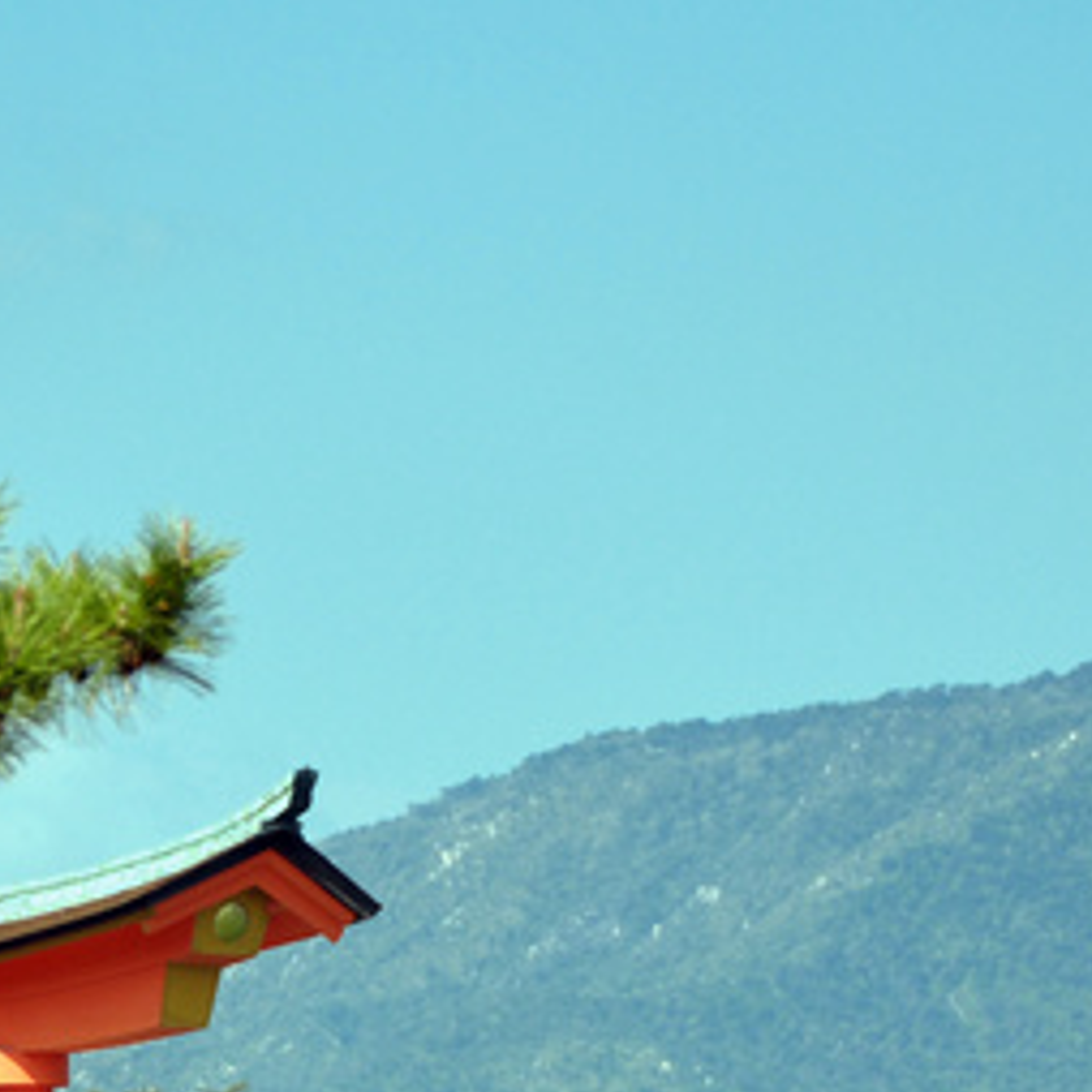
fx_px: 12935
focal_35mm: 362
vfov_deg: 4.8
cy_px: 1073
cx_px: 430
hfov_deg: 4.8
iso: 200
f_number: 5.6
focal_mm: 85
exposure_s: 1/640
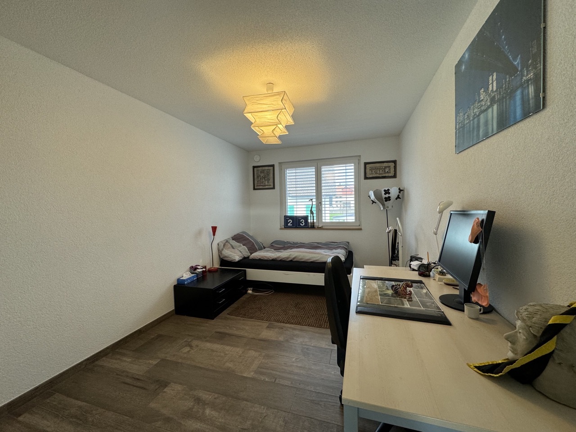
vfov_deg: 85.7
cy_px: 216
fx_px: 233
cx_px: 288
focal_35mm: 14
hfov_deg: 102.1
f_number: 2.2
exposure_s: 1/50
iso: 160
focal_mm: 2.22
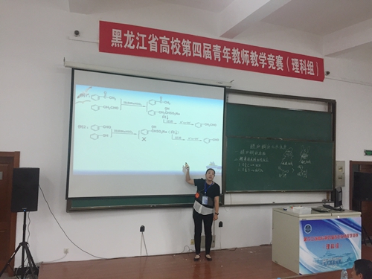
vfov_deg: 48.2
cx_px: 186
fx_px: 312
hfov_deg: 61.7
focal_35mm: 29
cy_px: 140
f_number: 2.2
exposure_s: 1/33
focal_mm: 4.15
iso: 40
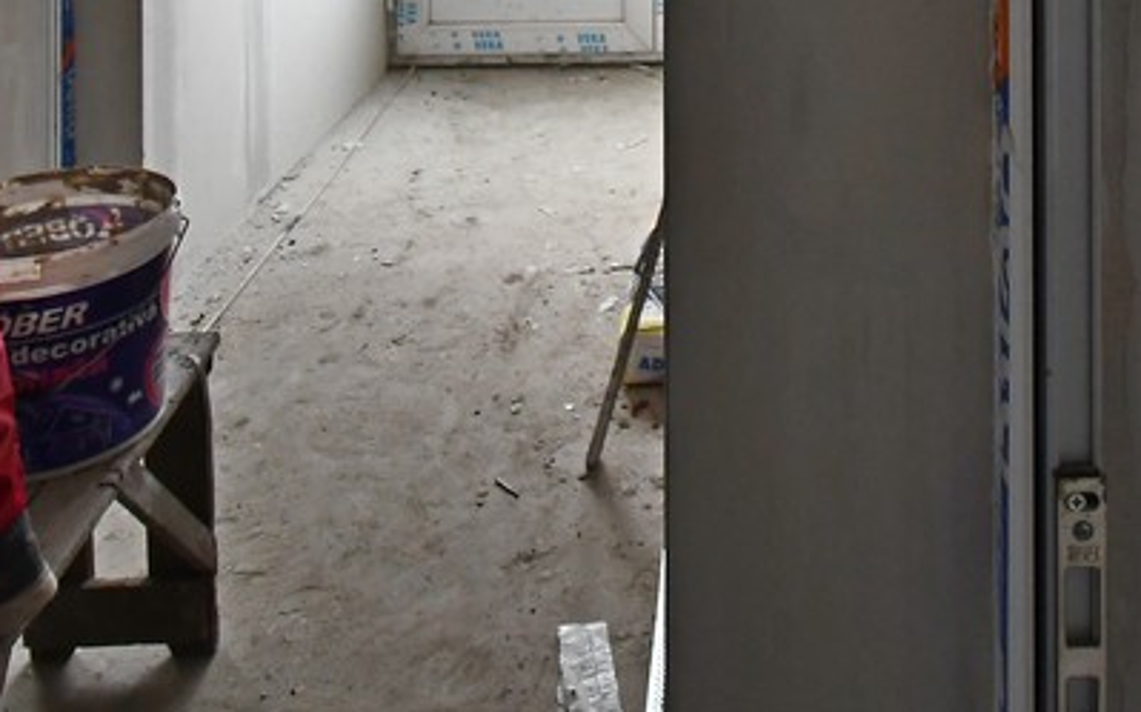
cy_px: -369
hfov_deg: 41.7
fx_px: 1430
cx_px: 901
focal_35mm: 46
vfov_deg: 22.6
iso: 1000
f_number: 4.5
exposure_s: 1/60
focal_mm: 10
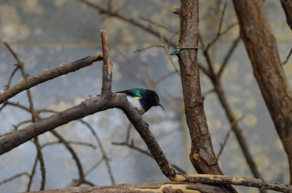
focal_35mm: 190
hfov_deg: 10.9
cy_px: 96
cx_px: 146
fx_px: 1534
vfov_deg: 7.2
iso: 800
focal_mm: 125
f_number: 4.8
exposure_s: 1/50
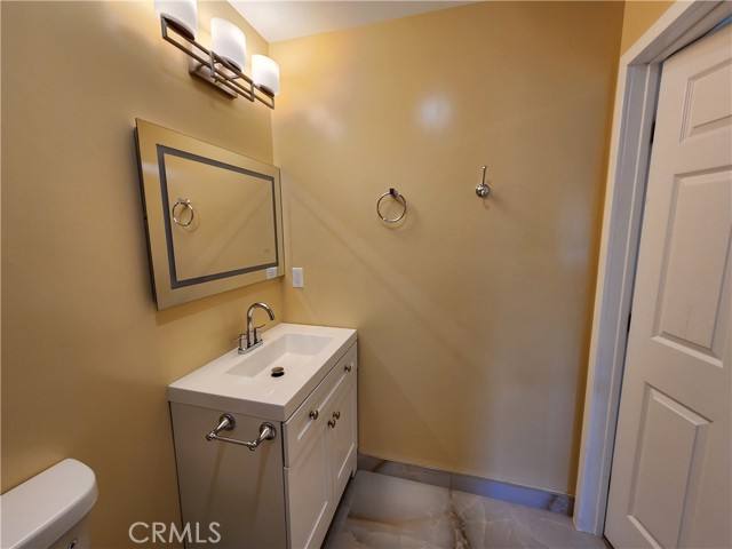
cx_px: 366
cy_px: 274
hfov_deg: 106.2
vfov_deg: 89.9
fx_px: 275
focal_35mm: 13
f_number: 2.2
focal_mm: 2.2
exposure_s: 1/60
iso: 50
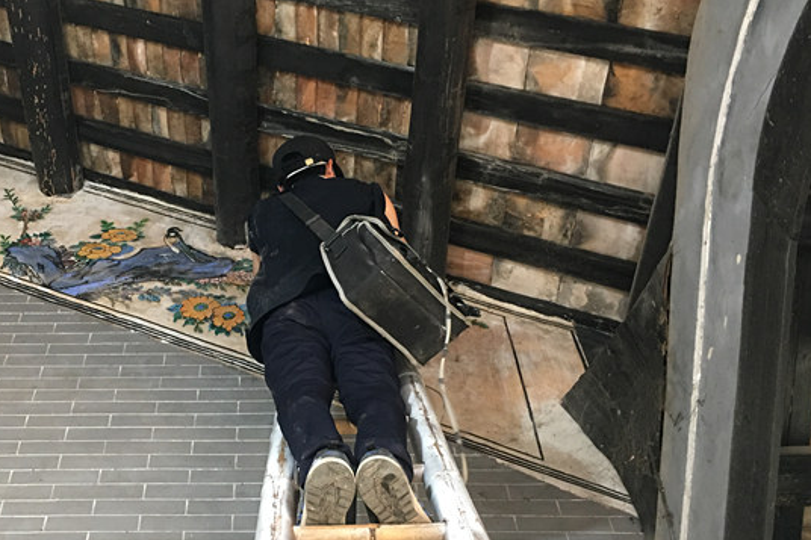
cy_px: 343
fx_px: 1013
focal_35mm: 45
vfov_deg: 29.7
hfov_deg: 43.1
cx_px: 281
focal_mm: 4.15
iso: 100
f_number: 2.2
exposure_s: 1/10
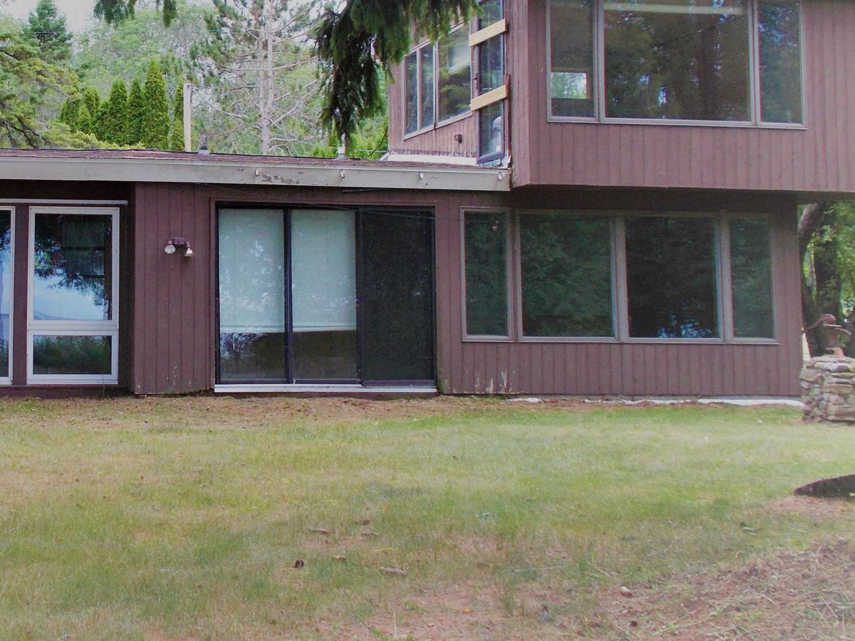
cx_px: 139
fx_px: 1284
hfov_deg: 35.3
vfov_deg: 27.8
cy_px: 197
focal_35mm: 52
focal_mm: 4.6
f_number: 3.2
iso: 80
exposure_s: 1/100
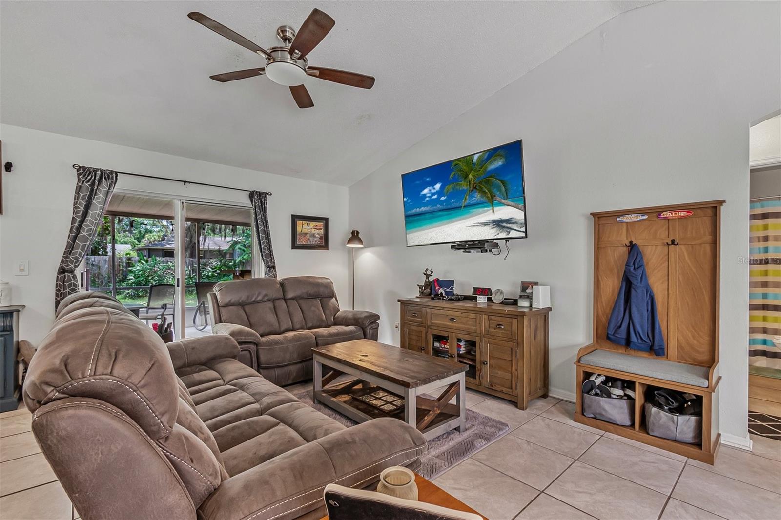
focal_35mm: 15
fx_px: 325
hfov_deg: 100.4
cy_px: 260
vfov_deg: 77.3
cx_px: 390
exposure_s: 1/10
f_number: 9
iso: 320
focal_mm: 10
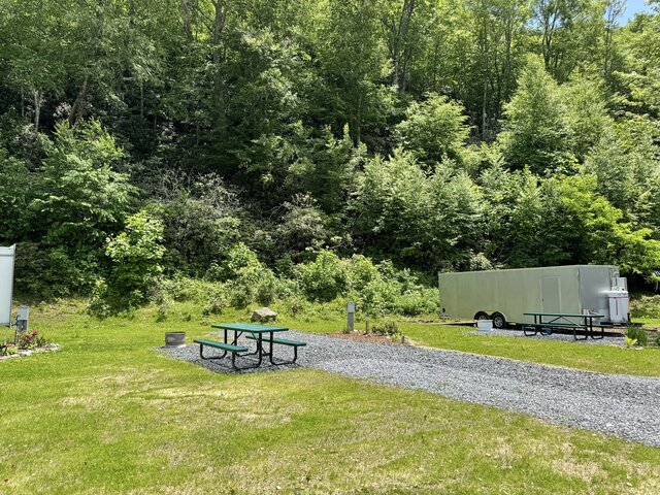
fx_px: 458
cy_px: 248
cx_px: 330
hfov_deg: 71.6
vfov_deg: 56.8
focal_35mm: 24
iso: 80
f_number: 1.78
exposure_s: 1/2174
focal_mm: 6.76
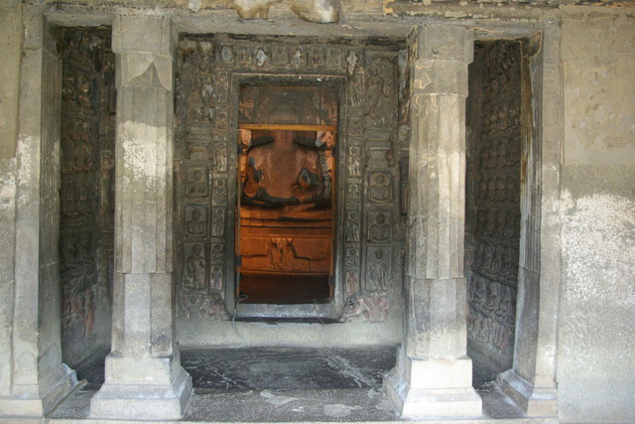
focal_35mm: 34
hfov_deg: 55.1
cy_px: 212
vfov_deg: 38.4
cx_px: 318
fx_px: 609
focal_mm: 23
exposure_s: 1/15
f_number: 4
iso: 800
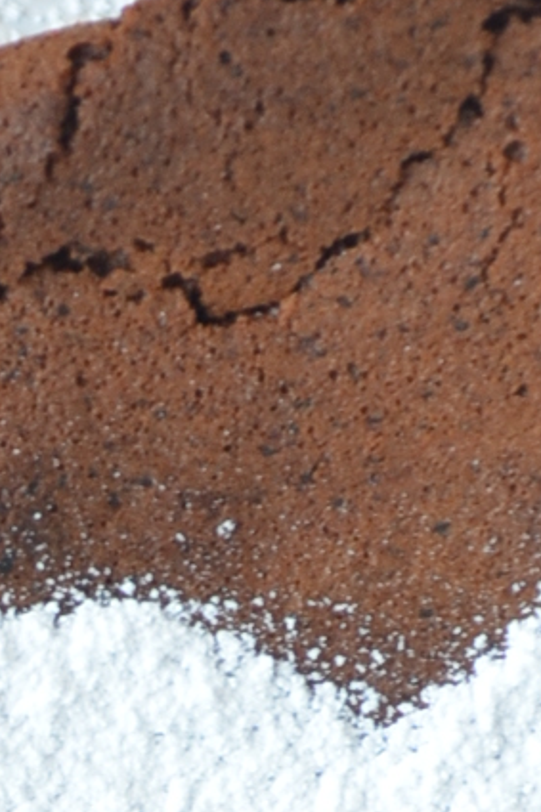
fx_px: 6271
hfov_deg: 4.9
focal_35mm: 278
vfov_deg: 7.3
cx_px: -411
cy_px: 1347
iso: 450
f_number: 5.6
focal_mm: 32
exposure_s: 1/60
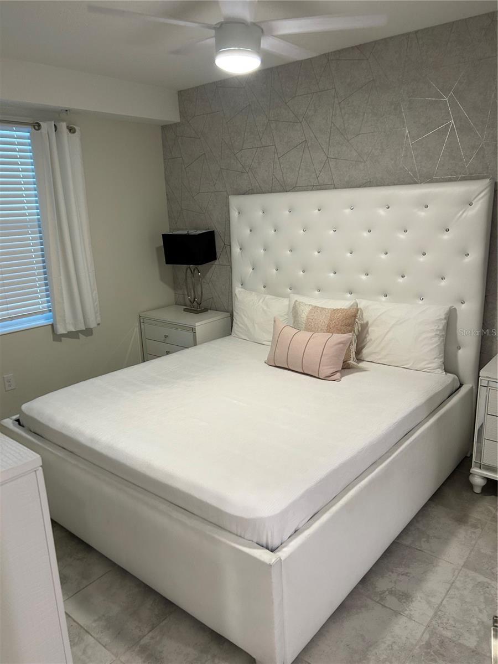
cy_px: 332
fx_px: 499
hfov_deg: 53.1
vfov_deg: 67.3
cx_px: 249
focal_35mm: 26
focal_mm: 5.7
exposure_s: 1/60
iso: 100
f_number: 1.5
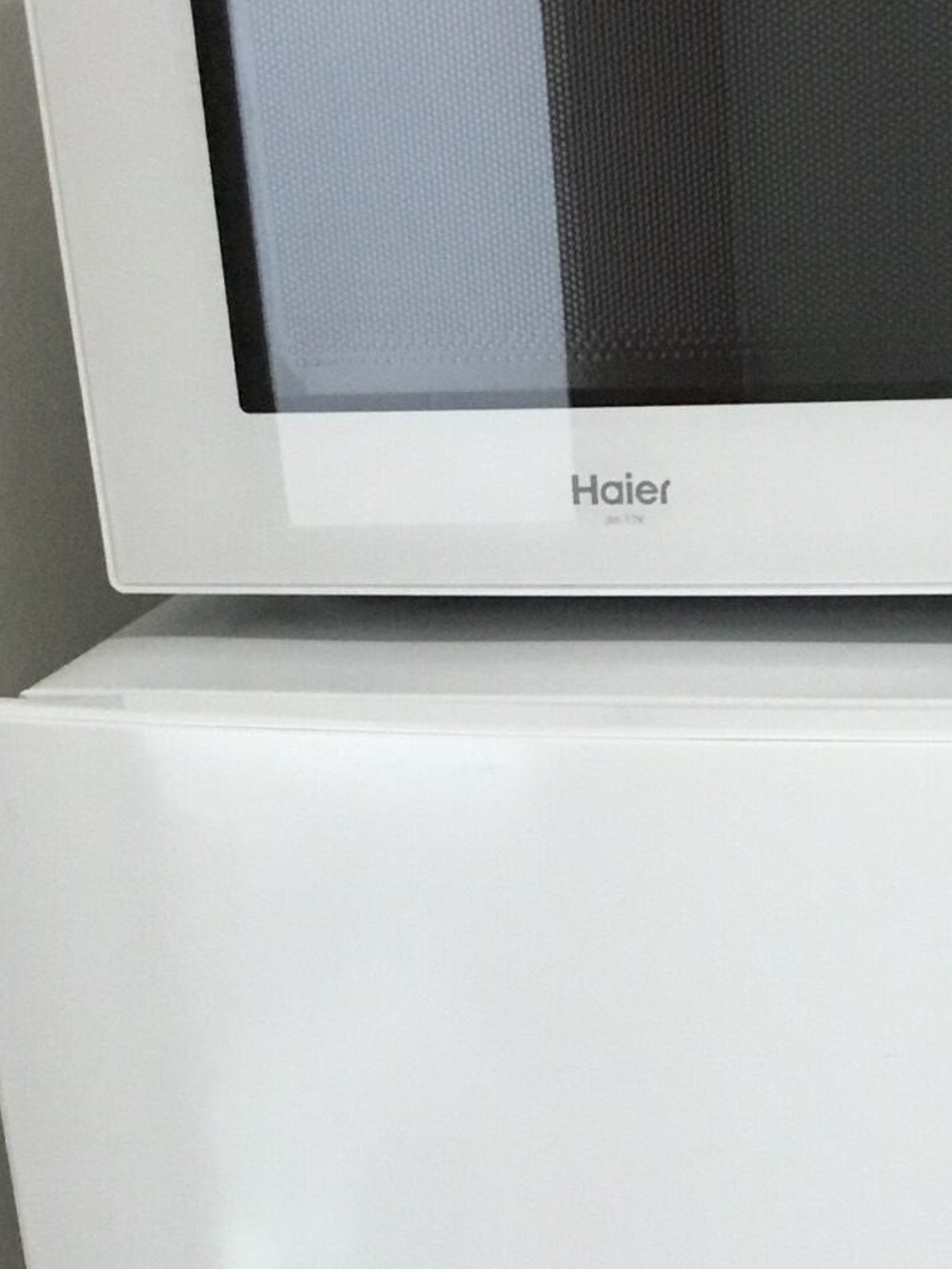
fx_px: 3079
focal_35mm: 84
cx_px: 483
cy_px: 1285
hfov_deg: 17.6
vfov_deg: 22.3
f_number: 2.4
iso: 125
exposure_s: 1/30
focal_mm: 3.3
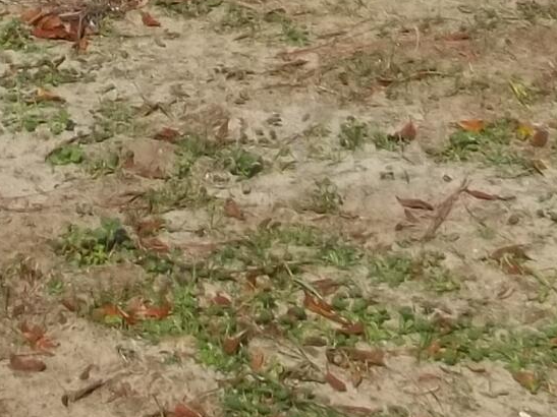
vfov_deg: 7.5
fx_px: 2912
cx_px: 24
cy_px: -706
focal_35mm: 181
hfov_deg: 10.8
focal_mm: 5.9
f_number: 8
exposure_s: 1/250
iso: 64
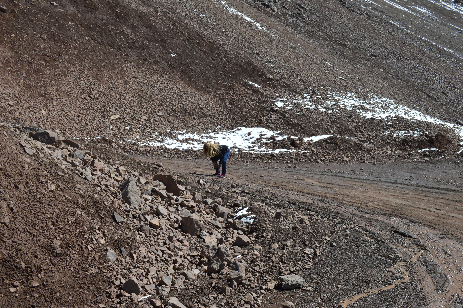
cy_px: 154
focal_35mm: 39
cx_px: 232
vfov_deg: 34.1
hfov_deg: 49.6
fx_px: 501
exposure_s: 1/250
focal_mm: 26
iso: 100
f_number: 8
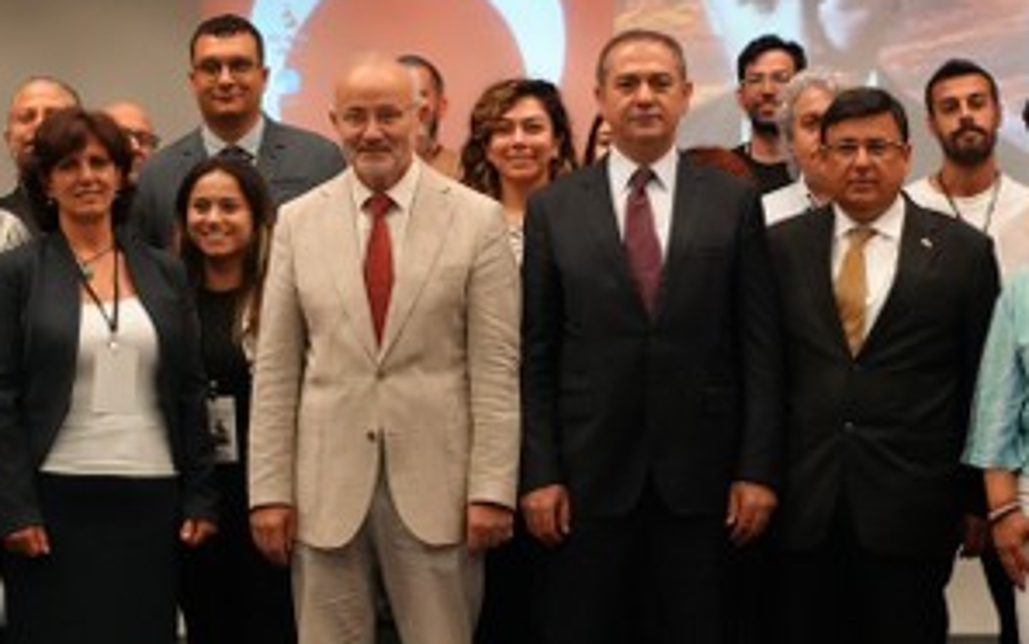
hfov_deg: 14.9
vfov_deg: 9.4
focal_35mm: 140
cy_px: 426
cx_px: 322
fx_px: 3928
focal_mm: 68
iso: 8000
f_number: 4
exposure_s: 1/160
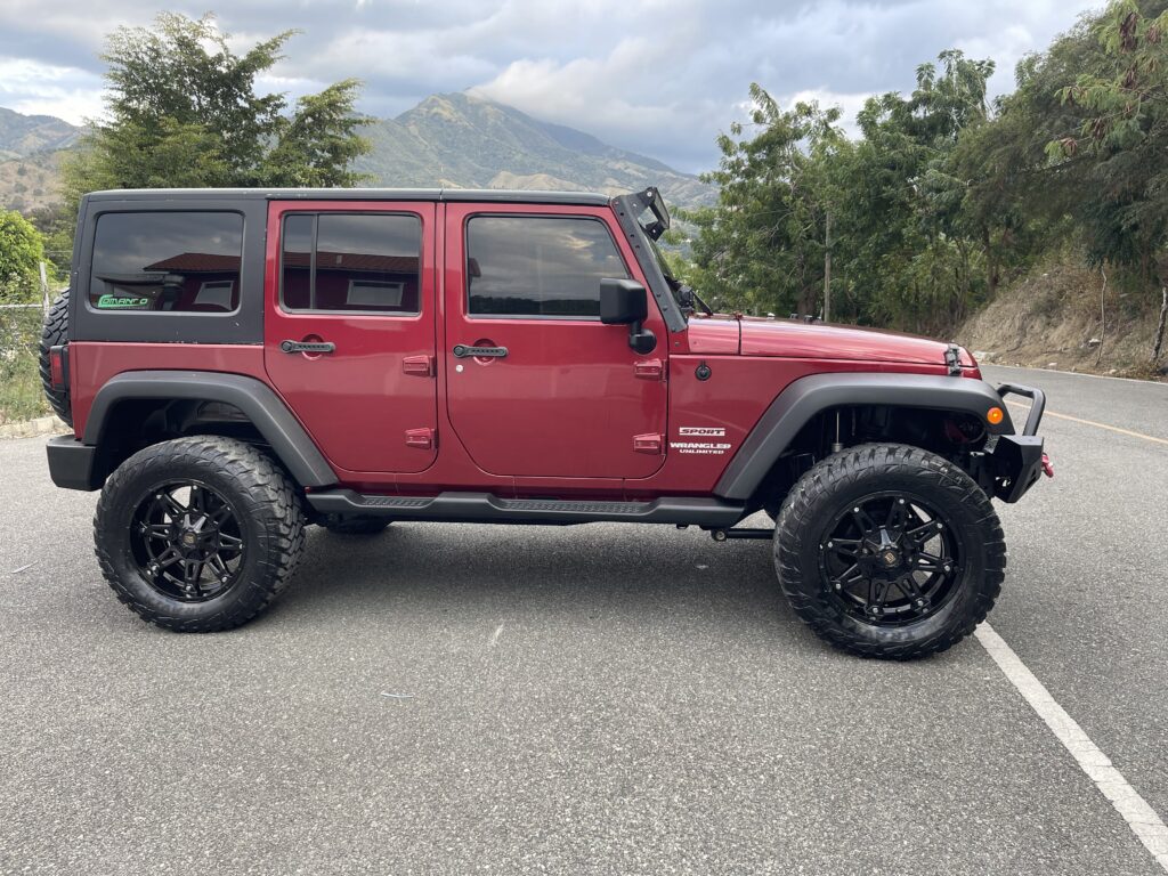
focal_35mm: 25
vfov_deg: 54.9
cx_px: 584
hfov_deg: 69.4
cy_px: 438
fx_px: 844
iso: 50
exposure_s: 1/121
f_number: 1.6
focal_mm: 5.1
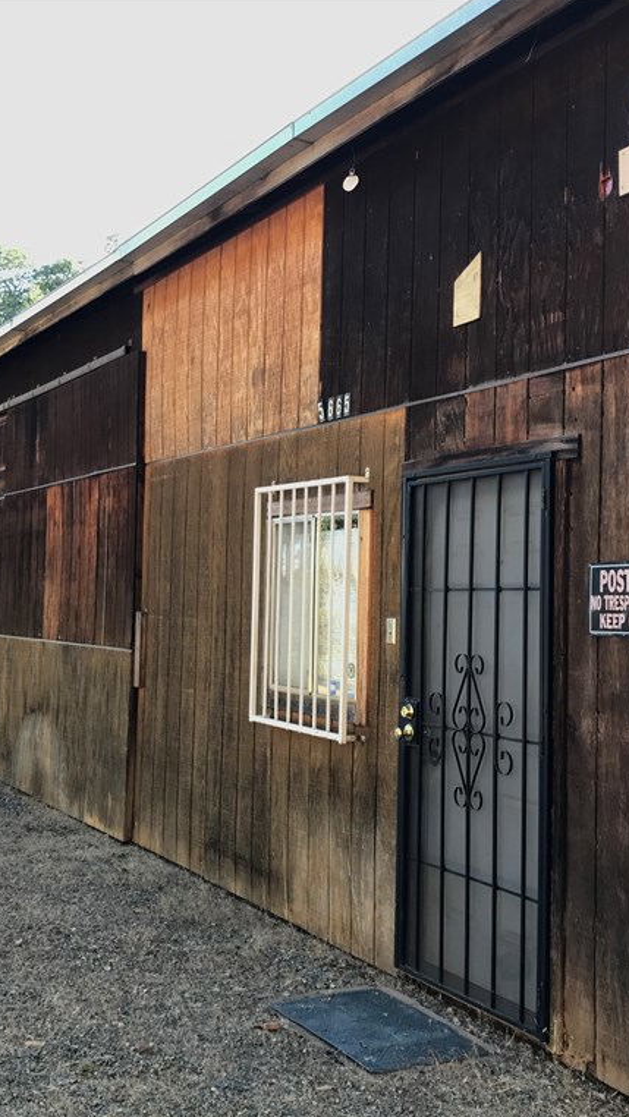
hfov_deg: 29.0
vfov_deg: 49.4
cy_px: 557
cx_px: 342
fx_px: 1215
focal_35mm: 41
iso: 32
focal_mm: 3.99
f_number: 1.8
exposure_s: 1/120
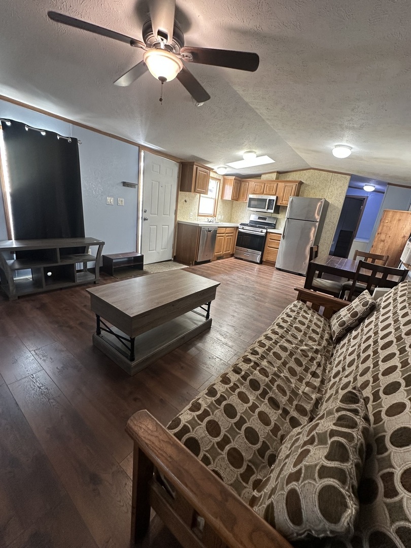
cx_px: 206
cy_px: 274
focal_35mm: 14
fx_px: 222
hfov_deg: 85.7
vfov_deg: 102.1
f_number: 2.2
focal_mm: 2.22
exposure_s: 1/60
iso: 160
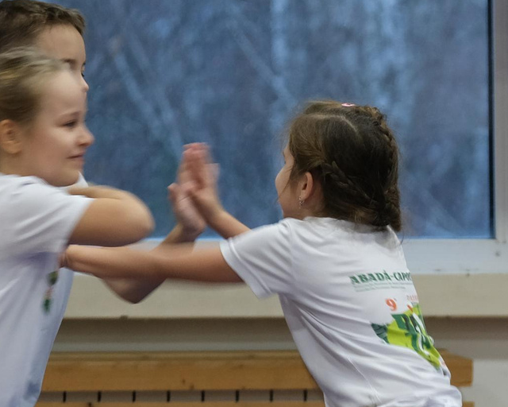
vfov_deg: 2.6
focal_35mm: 589
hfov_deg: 3.3
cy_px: 485
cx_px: 689
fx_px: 8856
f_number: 4.2
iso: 800
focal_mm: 104.9
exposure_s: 1/60
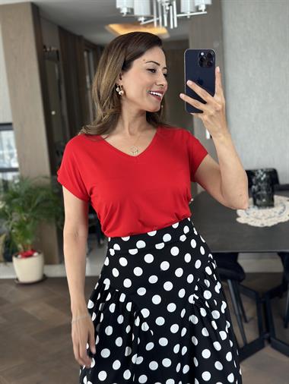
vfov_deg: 39.6
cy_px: 192
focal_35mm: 48
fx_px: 534
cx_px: 144
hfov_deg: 30.3
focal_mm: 6.86
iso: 125
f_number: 1.78
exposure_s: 1/61
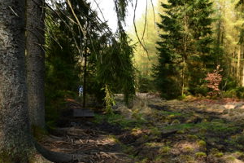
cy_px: 94
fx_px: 298
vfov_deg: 30.5
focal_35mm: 44
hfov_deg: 44.5
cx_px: 122
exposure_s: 1/400
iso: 320
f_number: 3.5
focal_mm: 22
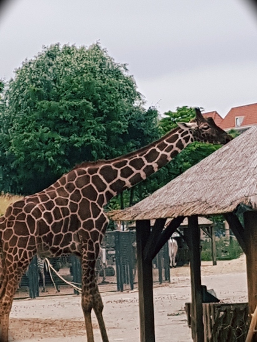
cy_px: 171
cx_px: 128
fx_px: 257
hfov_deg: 53.1
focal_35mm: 26
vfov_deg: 67.3
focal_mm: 4.2
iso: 50
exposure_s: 1/1144
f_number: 1.7
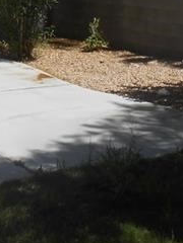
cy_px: 99
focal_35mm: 100
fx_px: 705
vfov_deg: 19.6
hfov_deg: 14.7
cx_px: 42
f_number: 3.8
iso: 80
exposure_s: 1/1000
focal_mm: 5.3
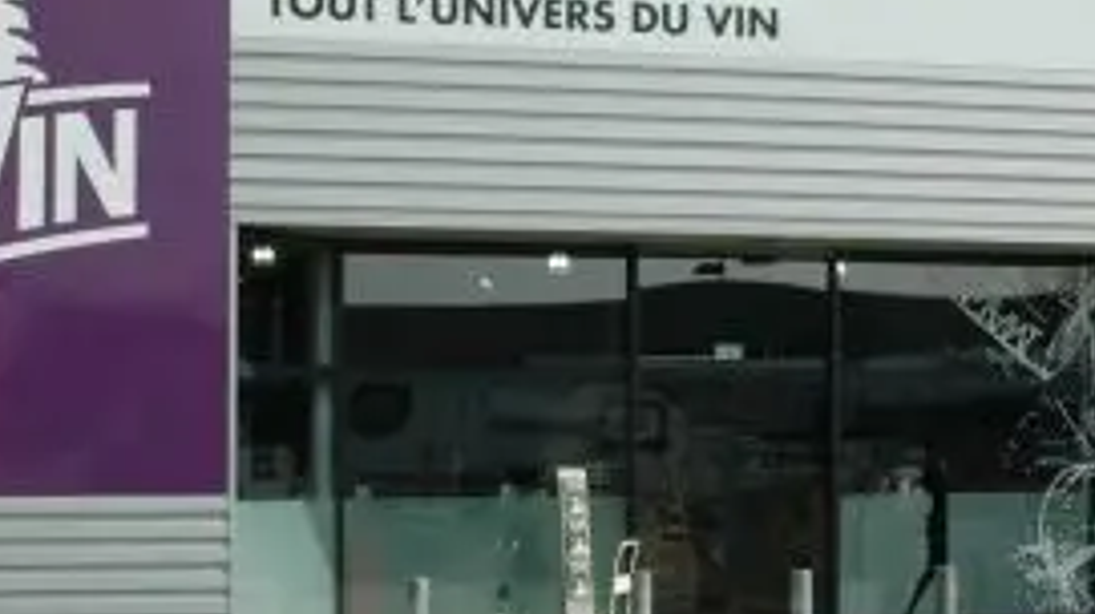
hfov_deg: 23.9
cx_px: 691
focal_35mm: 89
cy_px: 368
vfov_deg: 13.6
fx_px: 2582
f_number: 14
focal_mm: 24
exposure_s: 1/800
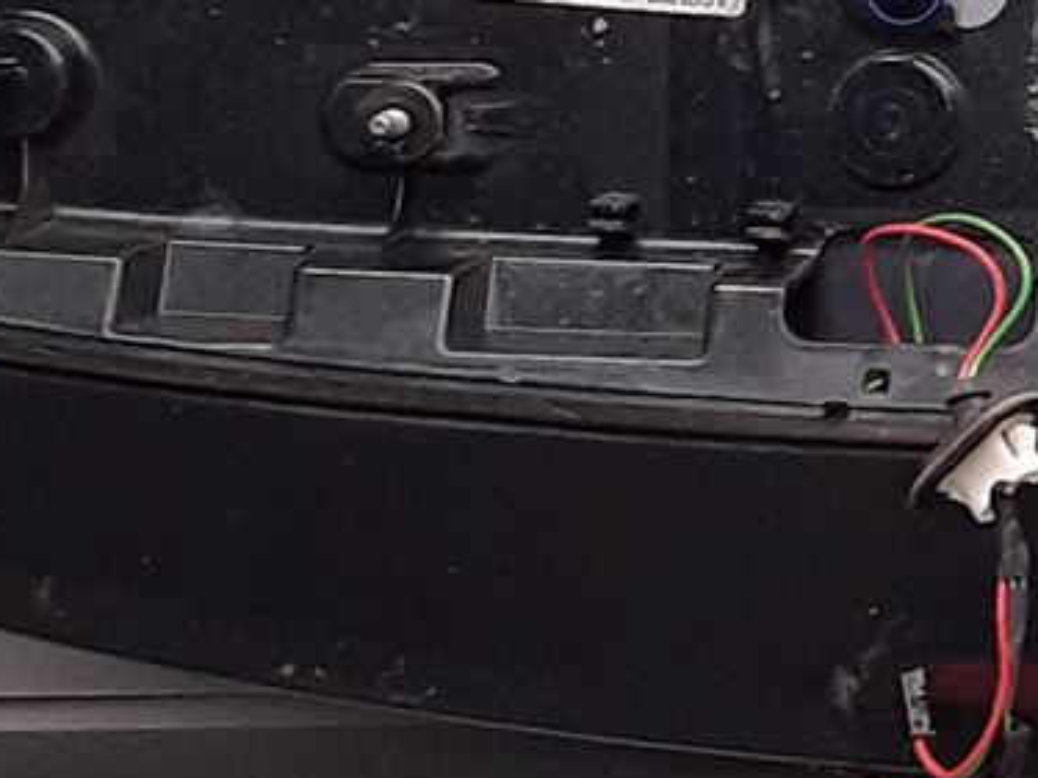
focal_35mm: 153
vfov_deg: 9.6
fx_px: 4586
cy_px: 0
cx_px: 1821
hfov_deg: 12.0
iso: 40
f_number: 1.9
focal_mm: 2.91
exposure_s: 1/50
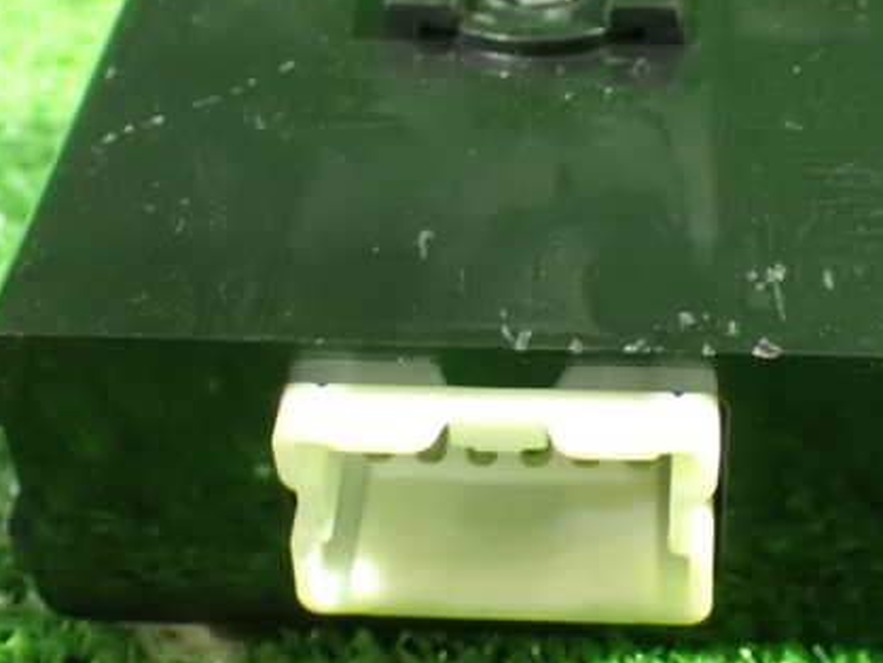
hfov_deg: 26.9
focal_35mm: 72
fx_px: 1837
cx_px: 557
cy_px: 250
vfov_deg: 20.4
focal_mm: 9.01
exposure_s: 1/13
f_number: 3.2
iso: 1600
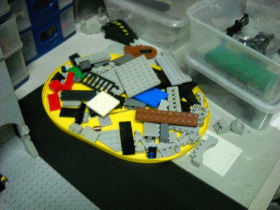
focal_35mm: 41
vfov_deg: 35.1
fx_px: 332
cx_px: 140
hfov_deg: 45.8
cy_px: 105
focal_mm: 6.72
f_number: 3.1
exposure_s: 1/8
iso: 590
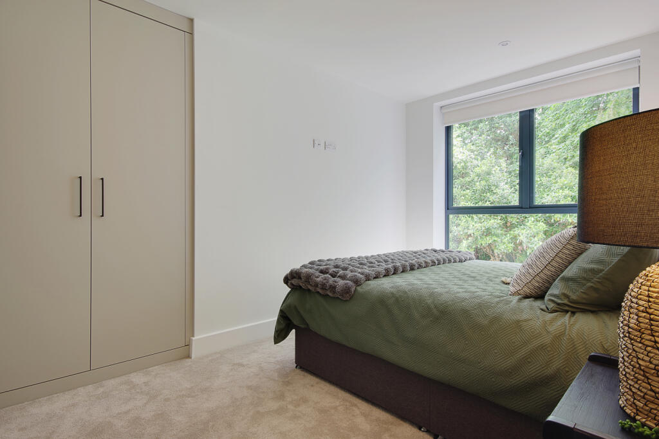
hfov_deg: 86.9
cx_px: 330
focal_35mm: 19
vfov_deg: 64.6
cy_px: 220
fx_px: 348
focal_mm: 13
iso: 100
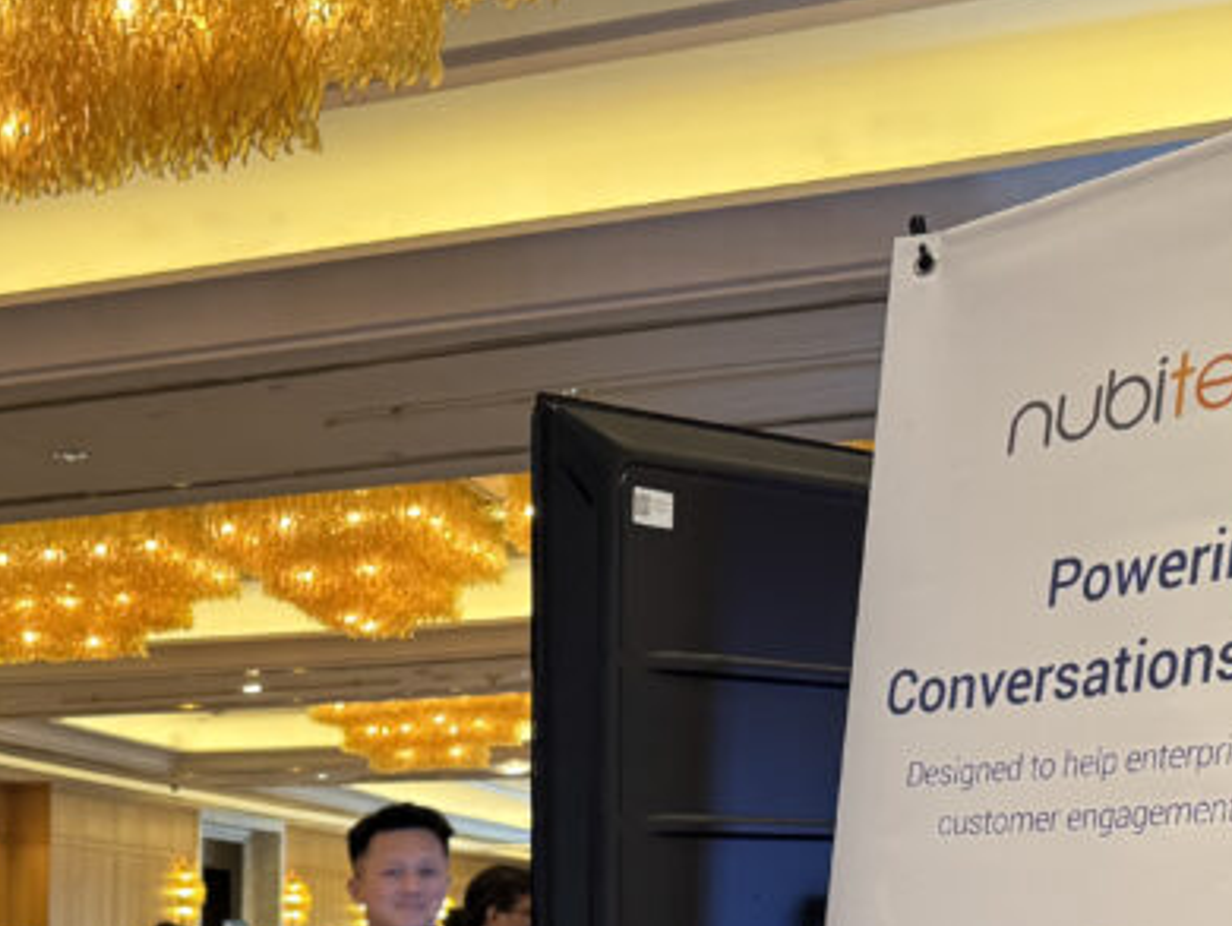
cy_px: 1071
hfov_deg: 28.6
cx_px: -35
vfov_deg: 21.8
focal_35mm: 63
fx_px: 2244
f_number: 1.78
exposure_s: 1/50
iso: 320
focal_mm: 6.76
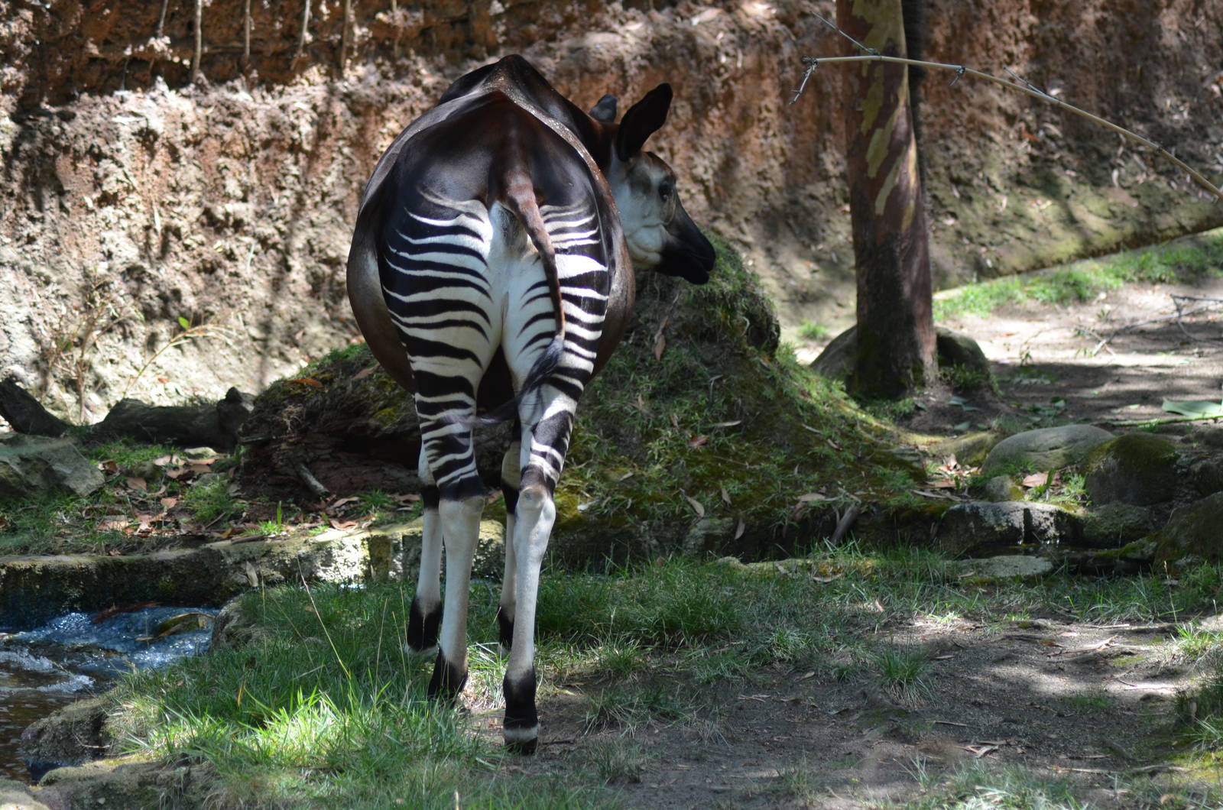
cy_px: 405
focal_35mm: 180
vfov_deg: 7.6
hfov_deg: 11.4
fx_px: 6103
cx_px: 612
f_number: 4.5
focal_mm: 120
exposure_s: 1/320
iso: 400
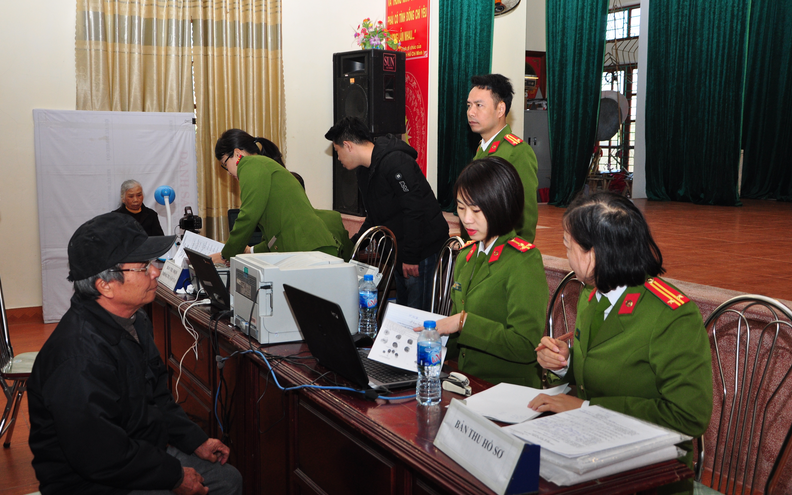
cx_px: 393
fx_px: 831
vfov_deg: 33.1
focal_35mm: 39
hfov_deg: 50.9
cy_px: 233
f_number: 5
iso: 500
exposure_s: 1/200
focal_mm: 25
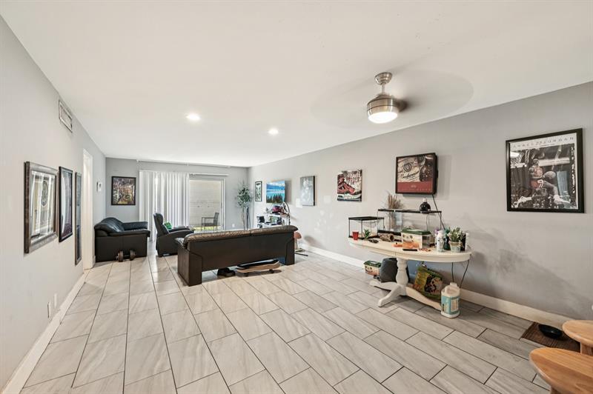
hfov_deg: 104.3
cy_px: 197
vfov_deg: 81.1
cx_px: 296
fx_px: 230
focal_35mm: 14
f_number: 8
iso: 800
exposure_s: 1/13
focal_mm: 14
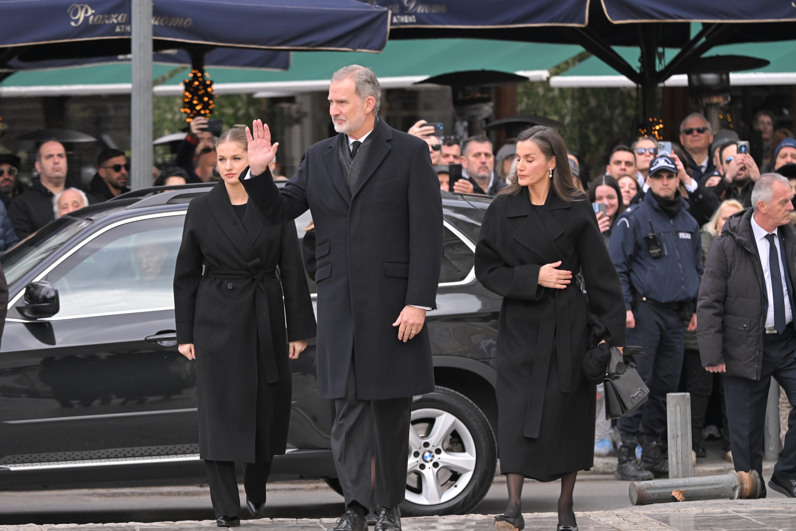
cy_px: 266
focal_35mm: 300
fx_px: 6633
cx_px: 398
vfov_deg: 4.6
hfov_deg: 6.9
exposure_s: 1/640
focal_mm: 300
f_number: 7.1
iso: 1100
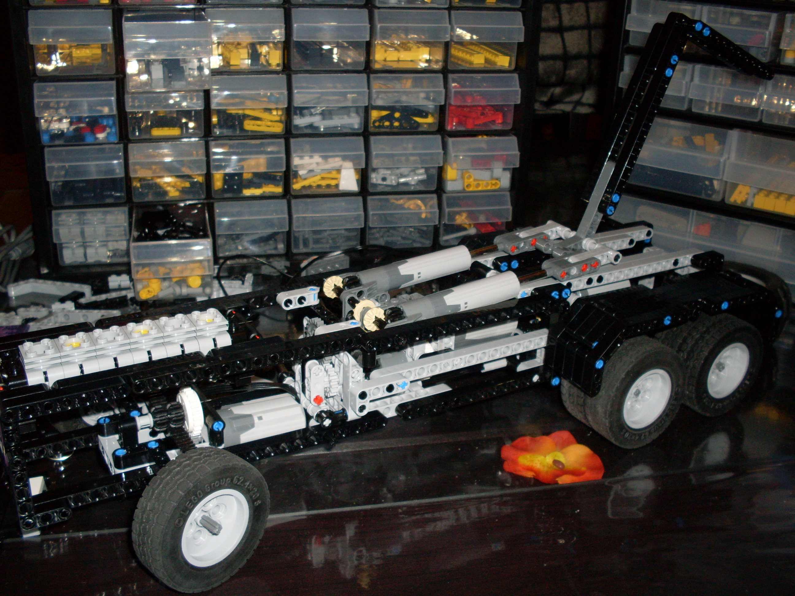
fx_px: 873
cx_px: 398
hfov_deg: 49.0
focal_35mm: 38
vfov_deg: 37.7
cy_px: 298
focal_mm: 6.3
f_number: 2.8
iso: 100
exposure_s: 1/45
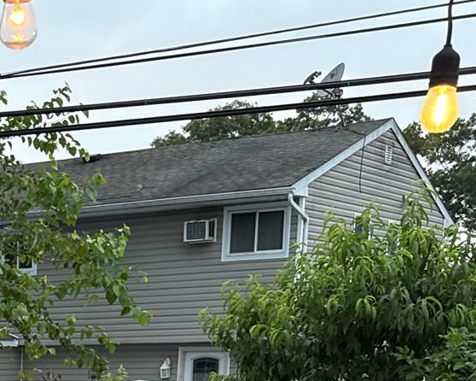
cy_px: 598
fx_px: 1211
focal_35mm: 86
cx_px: -108
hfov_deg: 20.6
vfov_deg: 16.1
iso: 160
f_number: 1.78
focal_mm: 6.76
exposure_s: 1/120
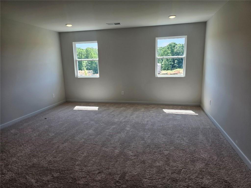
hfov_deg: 73.9
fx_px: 167
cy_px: 94
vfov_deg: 58.9
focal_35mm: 23
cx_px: 126
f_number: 1.7
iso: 25
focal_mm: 6.3
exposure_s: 1/120
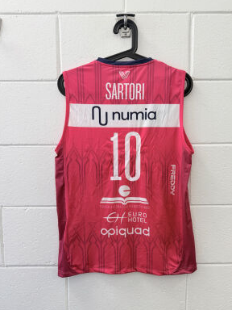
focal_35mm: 25
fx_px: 223
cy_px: 151
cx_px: 119
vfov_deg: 69.4
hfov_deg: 54.9
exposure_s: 1/100
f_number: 1.78
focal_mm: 6.76
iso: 100
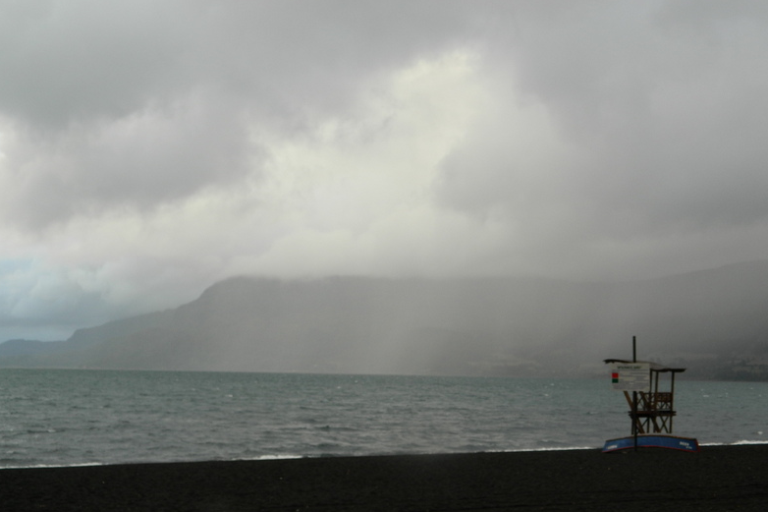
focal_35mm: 50
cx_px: 382
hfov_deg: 39.6
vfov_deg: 27.0
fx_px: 1066
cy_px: 283
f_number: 3.6
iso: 80
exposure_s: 1/80
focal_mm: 8.4
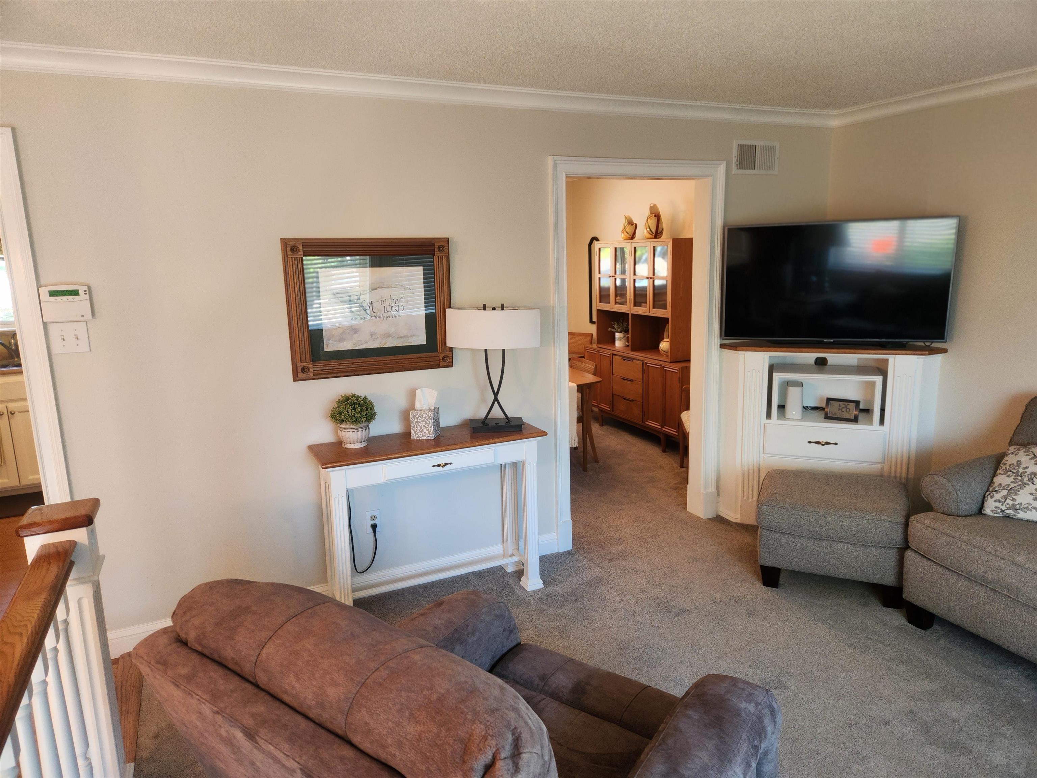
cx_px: 518
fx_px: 689
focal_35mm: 23
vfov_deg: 58.9
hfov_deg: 73.9
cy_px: 389
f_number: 1.8
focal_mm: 5.4
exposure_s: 1/60
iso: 200
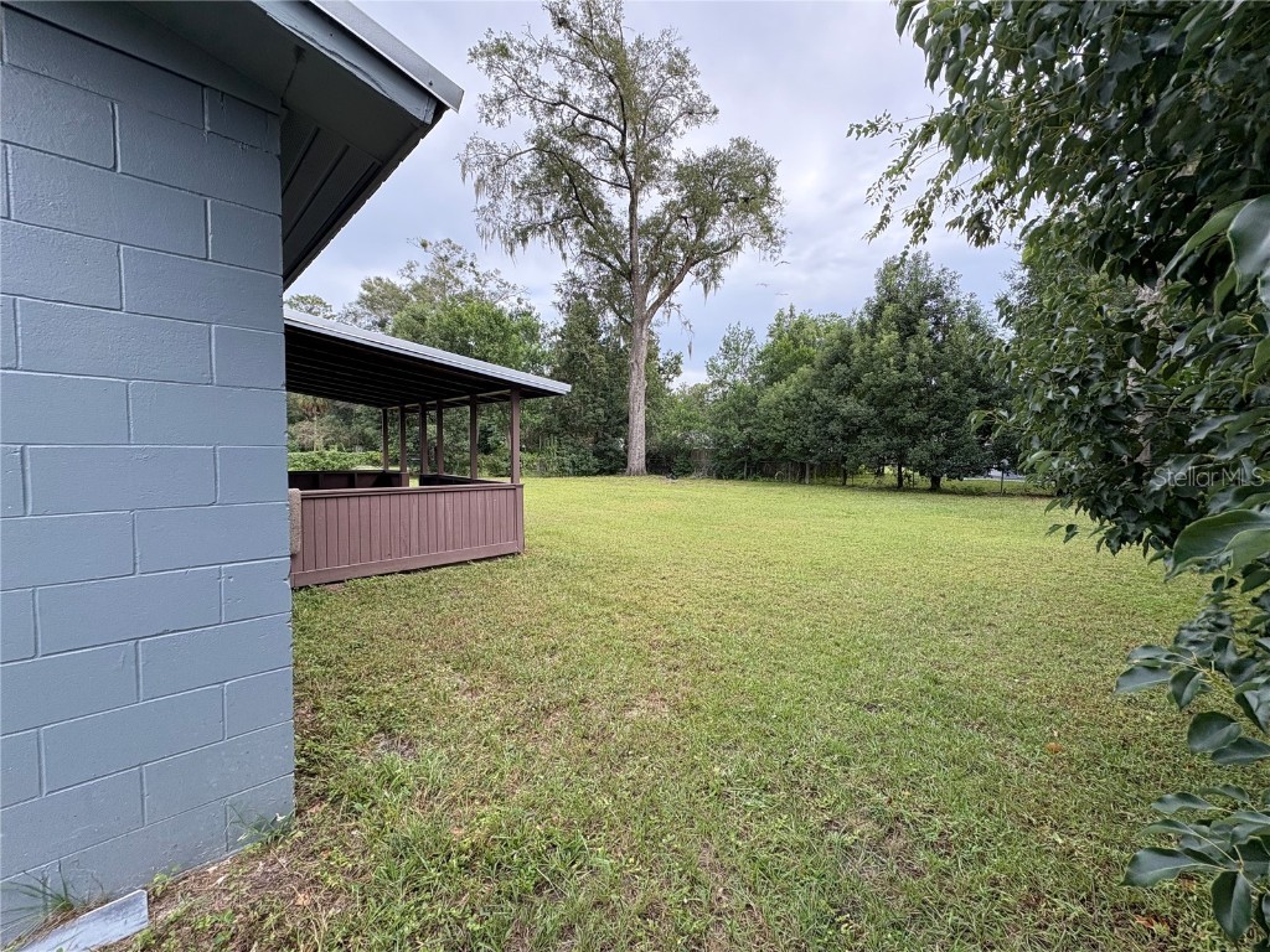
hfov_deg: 102.1
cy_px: 476
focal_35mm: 14
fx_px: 514
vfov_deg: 85.7
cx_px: 635
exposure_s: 1/322
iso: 64
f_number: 2.2
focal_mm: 2.22
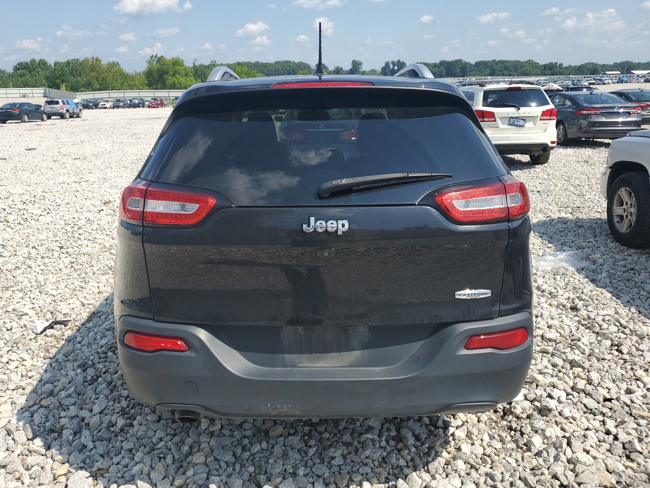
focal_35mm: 27
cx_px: 315
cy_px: 235
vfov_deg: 51.3
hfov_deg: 65.3
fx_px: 507
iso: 50
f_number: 1.5
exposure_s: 1/3333
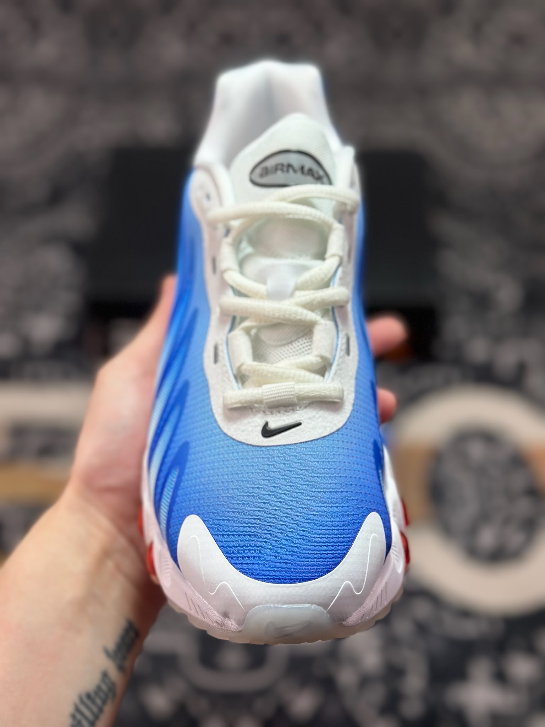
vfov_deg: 39.7
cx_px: 272
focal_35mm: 48
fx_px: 1008
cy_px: 364
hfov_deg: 30.3
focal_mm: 6.86
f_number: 1.78
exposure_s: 1/1376
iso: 80
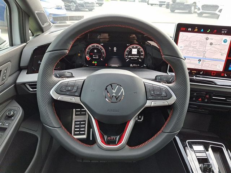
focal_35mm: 25
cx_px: 116
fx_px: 167
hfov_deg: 69.4
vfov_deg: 54.9
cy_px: 86
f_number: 1.8
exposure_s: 1/100
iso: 30
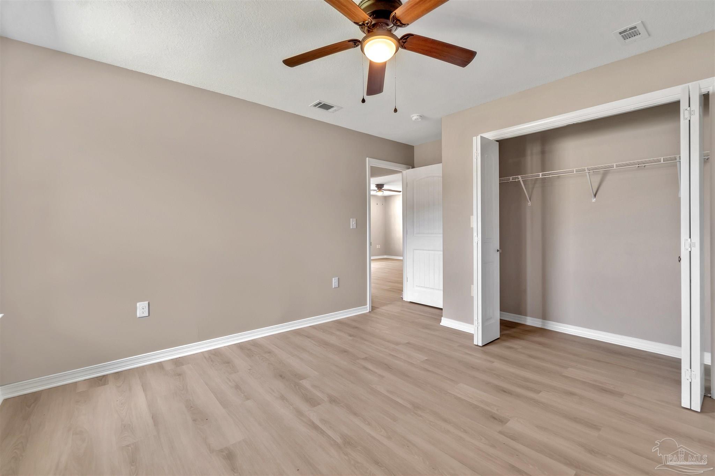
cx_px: 358
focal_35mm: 15
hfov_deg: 100.4
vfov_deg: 77.3
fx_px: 298
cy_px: 238
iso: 100
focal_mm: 10
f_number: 9
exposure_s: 1/15
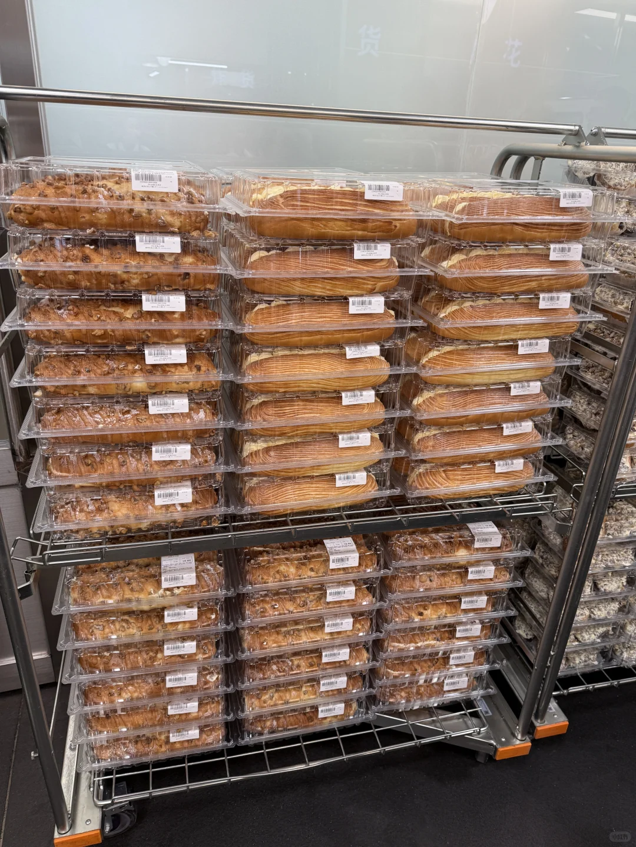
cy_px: 424
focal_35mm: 24
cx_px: 318
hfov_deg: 56.8
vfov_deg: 71.6
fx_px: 588
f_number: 1.78
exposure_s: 1/100
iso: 80
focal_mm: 6.76
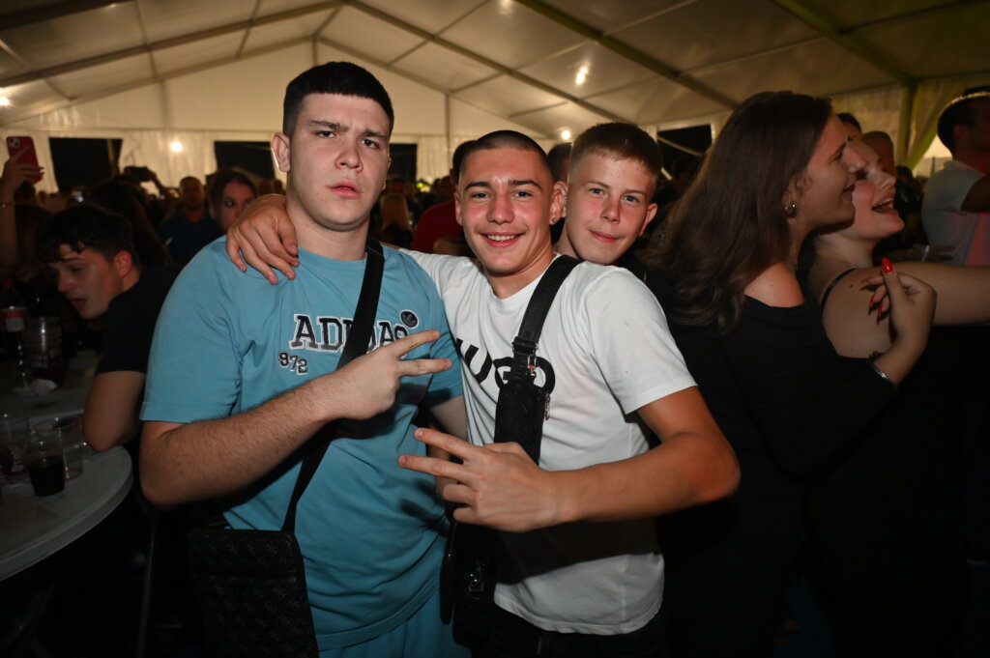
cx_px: 495
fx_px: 659
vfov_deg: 53.1
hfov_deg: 73.8
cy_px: 329
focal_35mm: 24
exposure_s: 1/60
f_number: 4
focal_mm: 24
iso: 2500
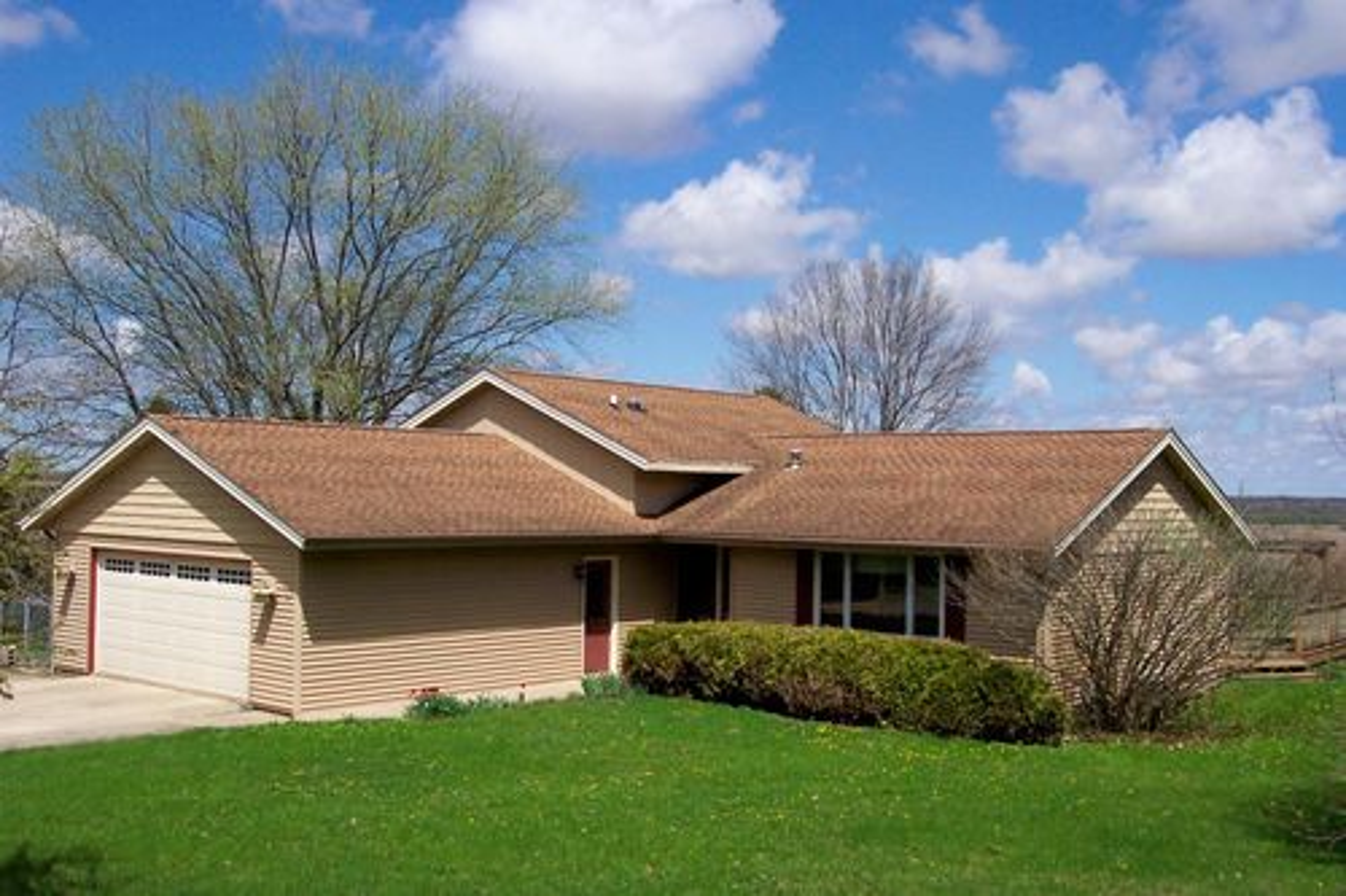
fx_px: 1420
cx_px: 673
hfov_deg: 50.7
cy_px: 448
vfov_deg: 35.0
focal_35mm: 38
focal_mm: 8
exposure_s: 1/1000
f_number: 4.8
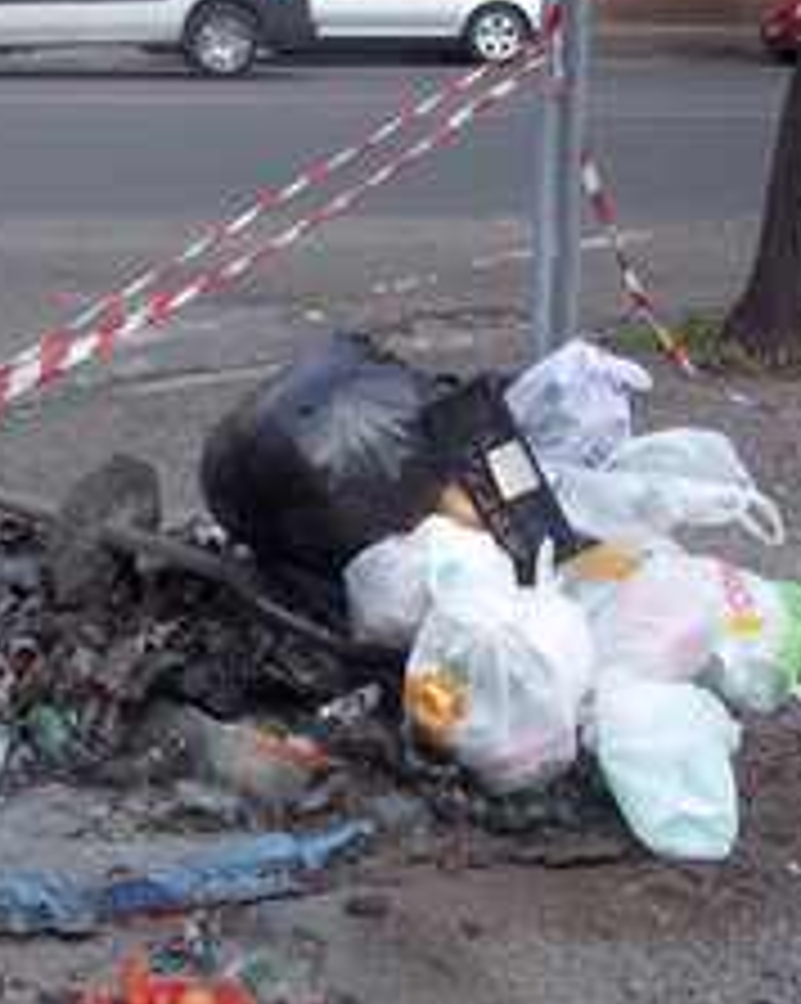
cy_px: 464
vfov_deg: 30.0
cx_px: 292
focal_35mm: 63
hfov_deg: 24.1
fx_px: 1869
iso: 80
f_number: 3.1
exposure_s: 1/400
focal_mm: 6.5
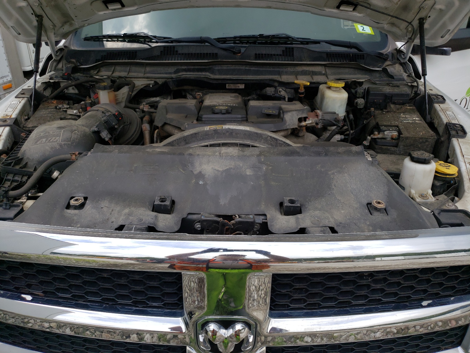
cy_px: 176
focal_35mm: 26
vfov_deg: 53.1
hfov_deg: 67.3
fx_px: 353
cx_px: 235
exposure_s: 1/1111
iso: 50
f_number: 1.5
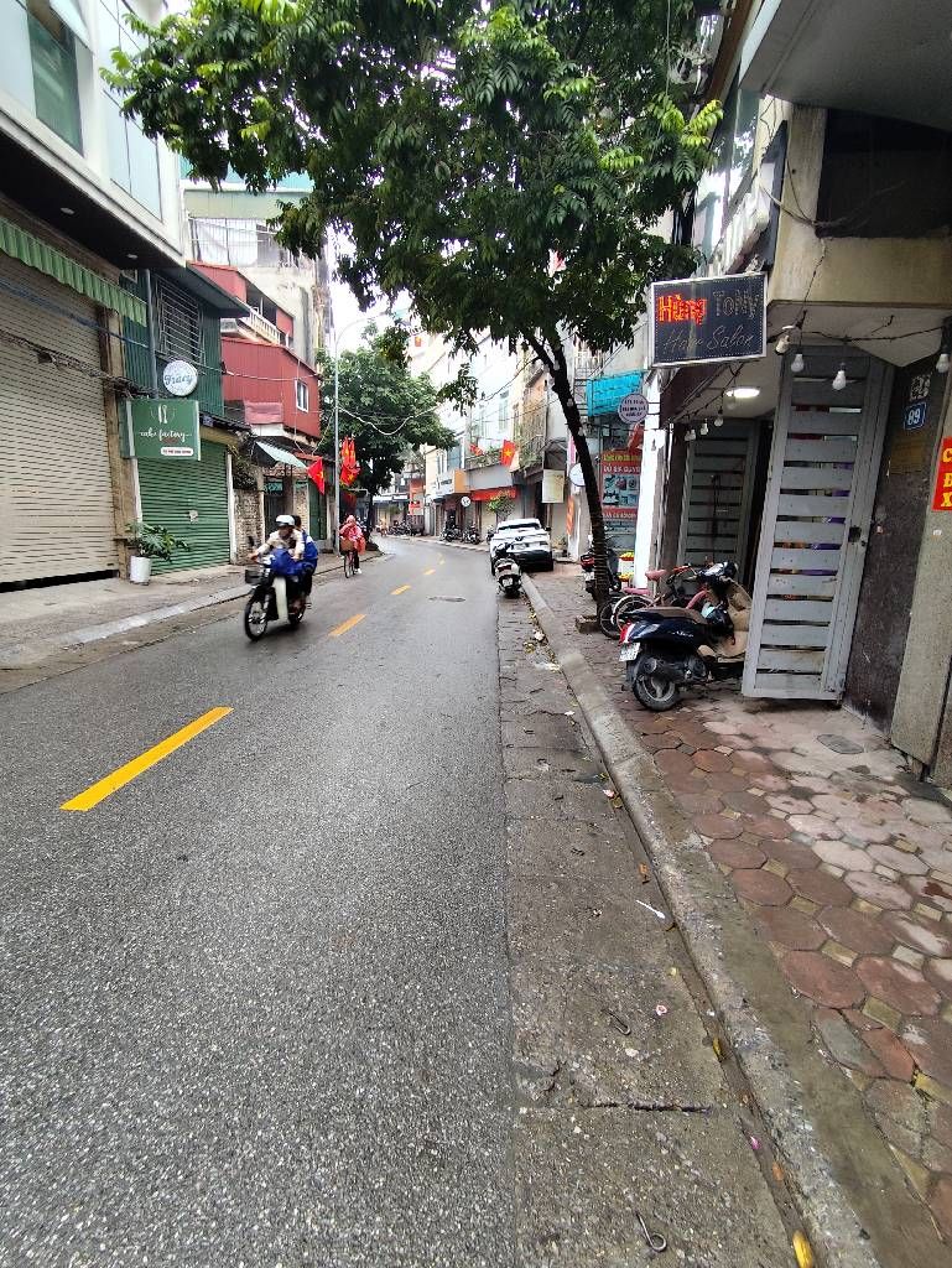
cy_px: 634
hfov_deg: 78.2
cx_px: 476
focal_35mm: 16
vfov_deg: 94.5
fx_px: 586
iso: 50
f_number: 2.2
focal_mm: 1.65
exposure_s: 1/100
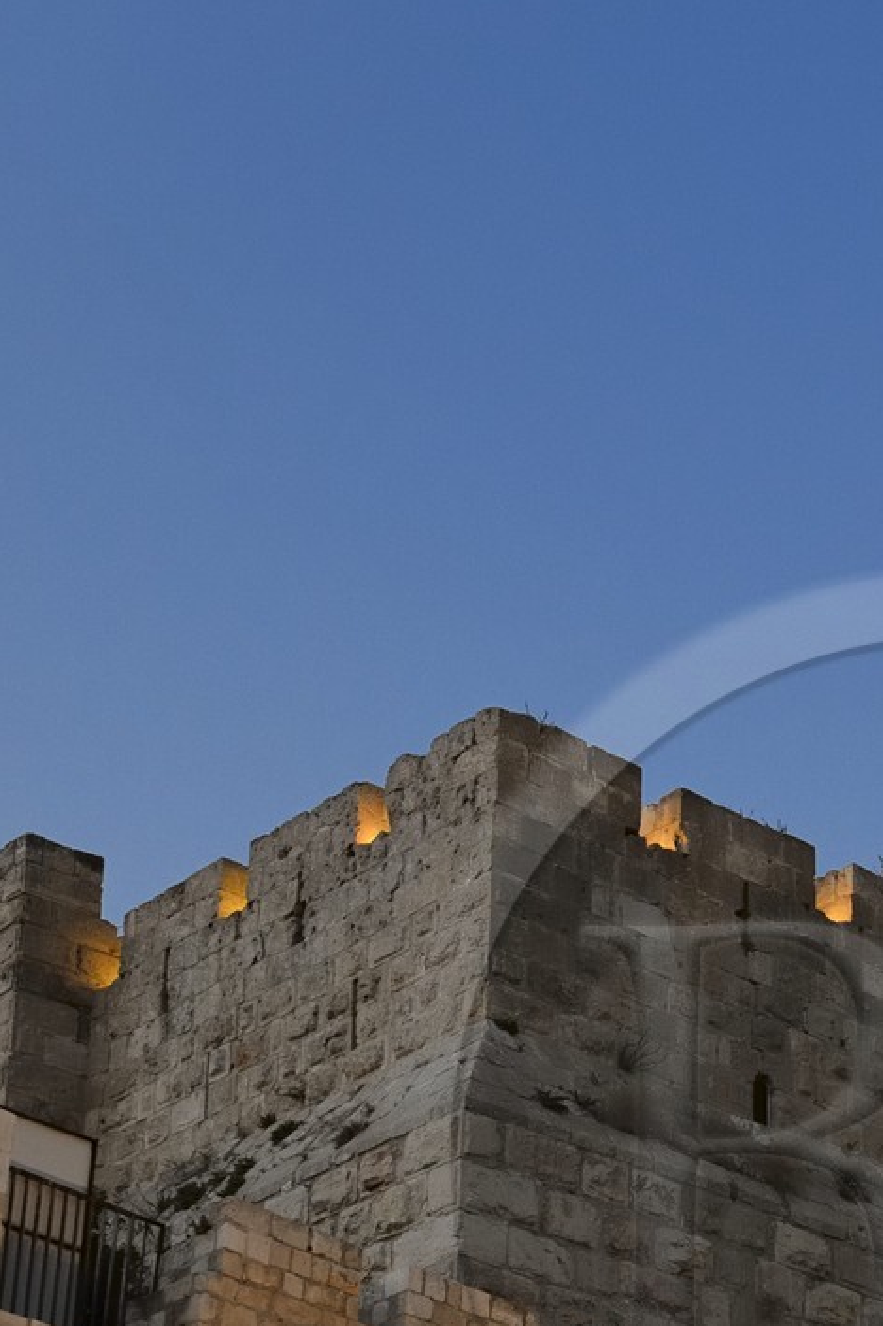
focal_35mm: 91
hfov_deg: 14.7
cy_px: 1158
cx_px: 970
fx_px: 3351
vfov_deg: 21.9
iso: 1600
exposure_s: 1/60
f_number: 4
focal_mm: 40
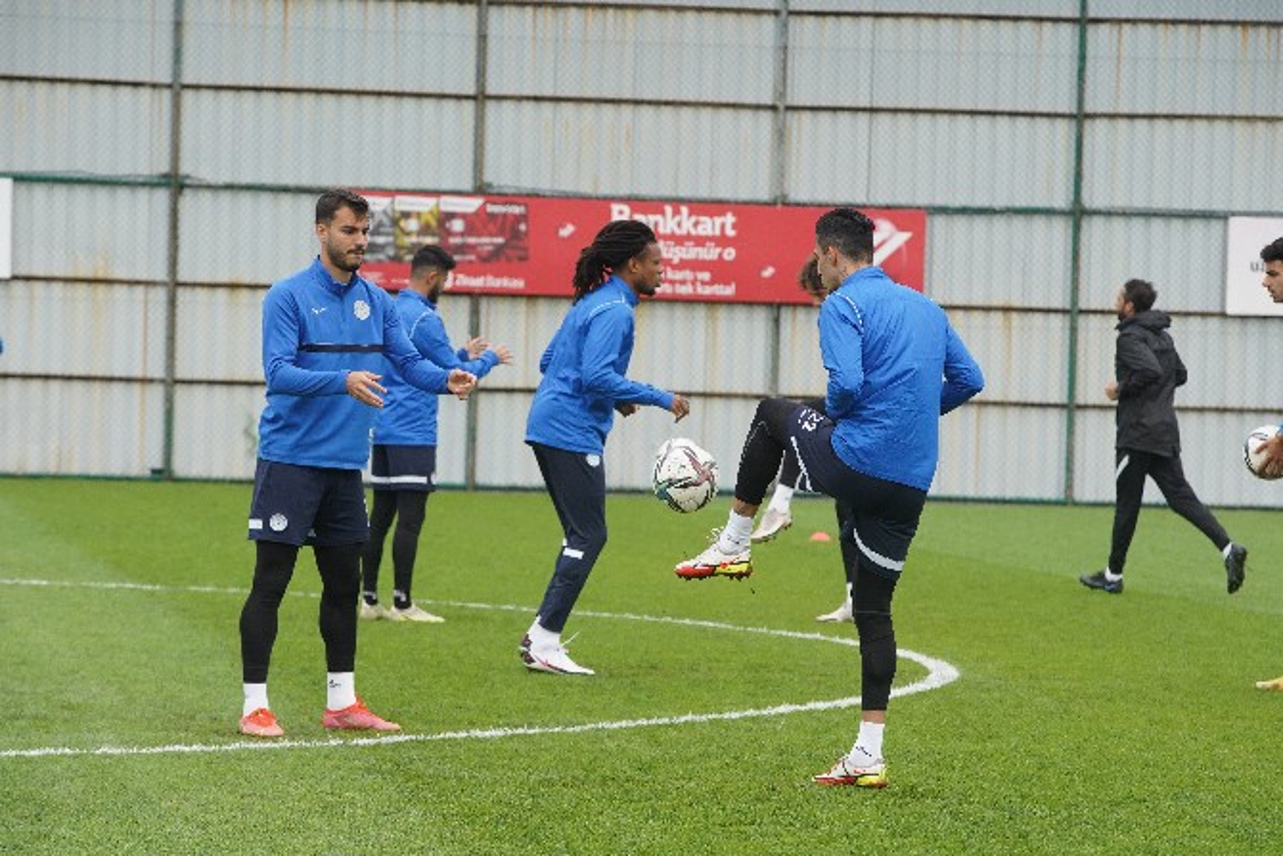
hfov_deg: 10.3
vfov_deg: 6.9
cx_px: 642
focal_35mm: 200
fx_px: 7129
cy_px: 428
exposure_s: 1/2500
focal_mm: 200
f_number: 8
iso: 3200
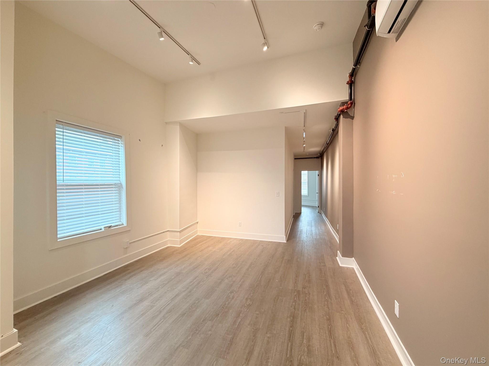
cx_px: 244
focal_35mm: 14
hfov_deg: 102.1
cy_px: 183
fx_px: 198
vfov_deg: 85.7
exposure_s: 1/60
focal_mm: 2.22
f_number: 2.2
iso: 200
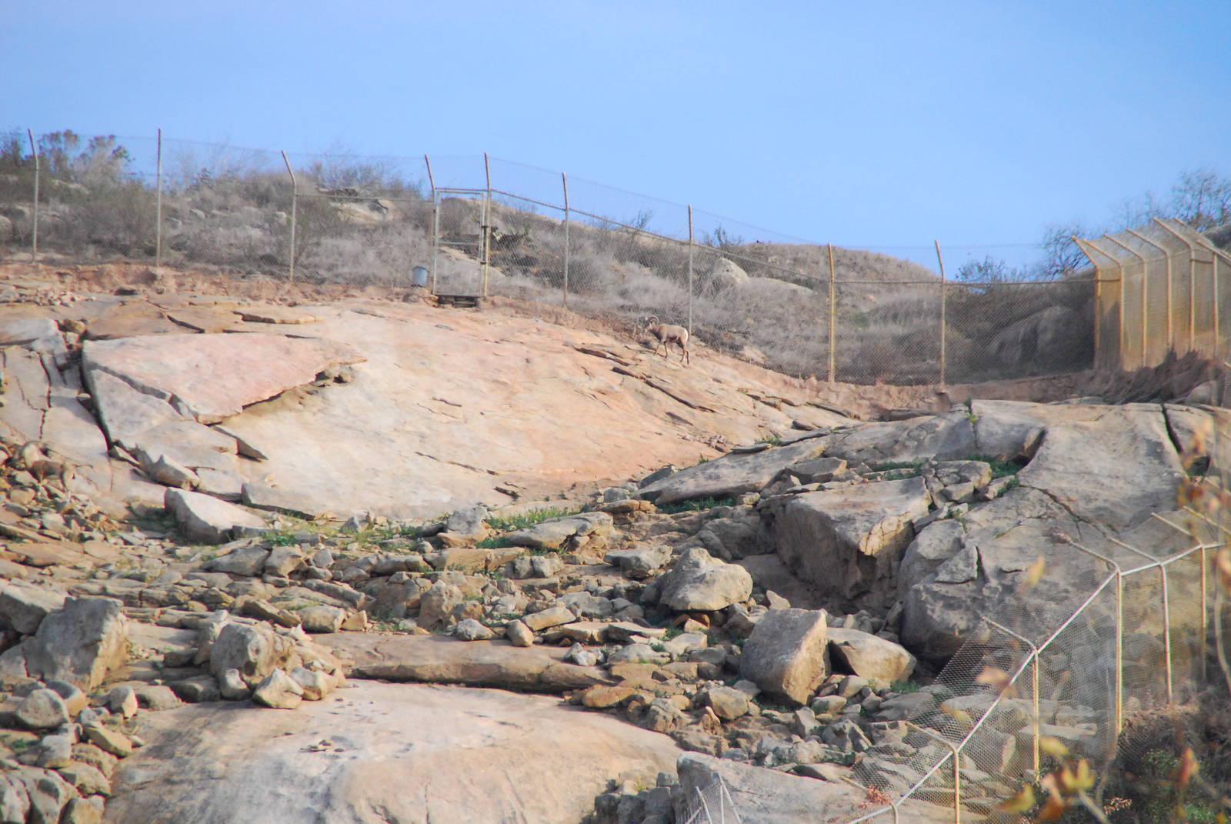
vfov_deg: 4.6
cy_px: 412
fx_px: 10270
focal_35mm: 300
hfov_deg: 6.9
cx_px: 616
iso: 1250
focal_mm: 200
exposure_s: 1/1600
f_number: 6.3
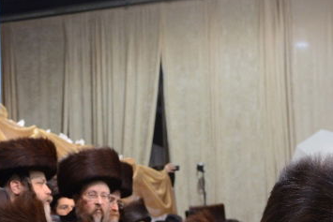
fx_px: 935
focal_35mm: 101
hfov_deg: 20.2
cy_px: 318
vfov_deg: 12.9
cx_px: 140
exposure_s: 1/100
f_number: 5
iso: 1600
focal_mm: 35
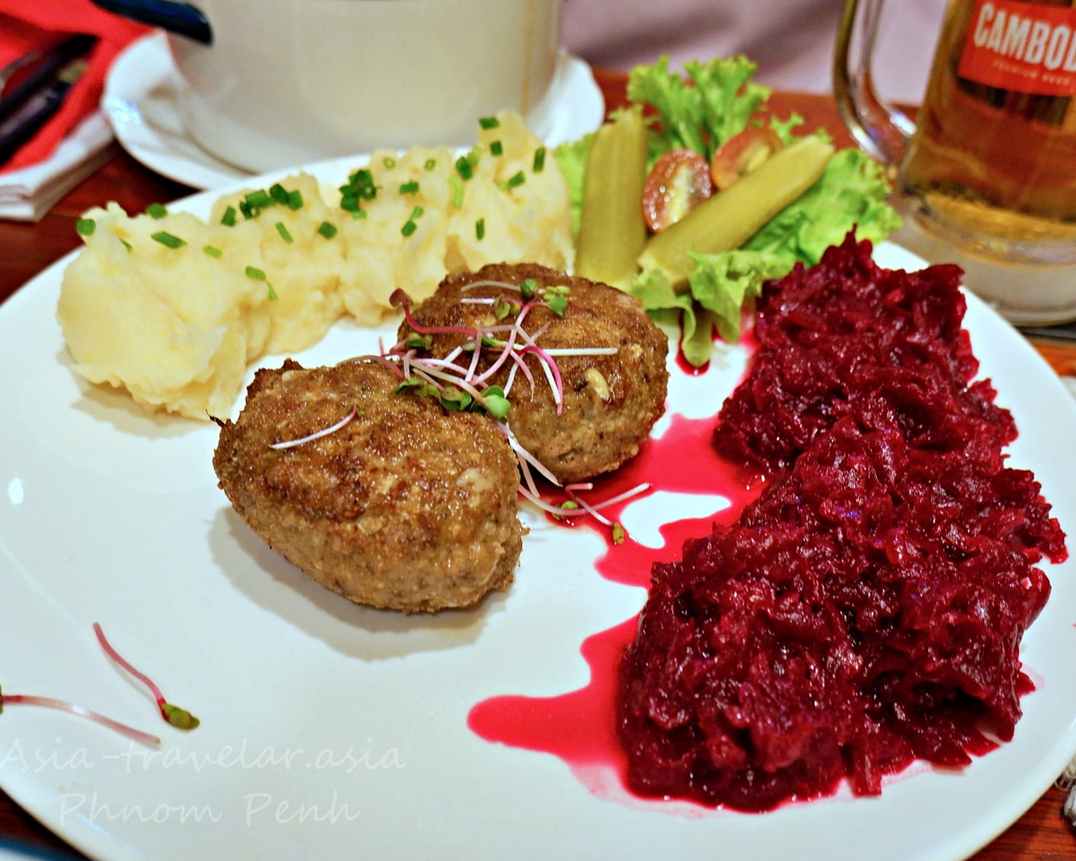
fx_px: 1146
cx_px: 559
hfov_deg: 50.3
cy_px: 430
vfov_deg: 41.2
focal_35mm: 36
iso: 2000
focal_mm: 20.9
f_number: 4.2
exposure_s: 1/30
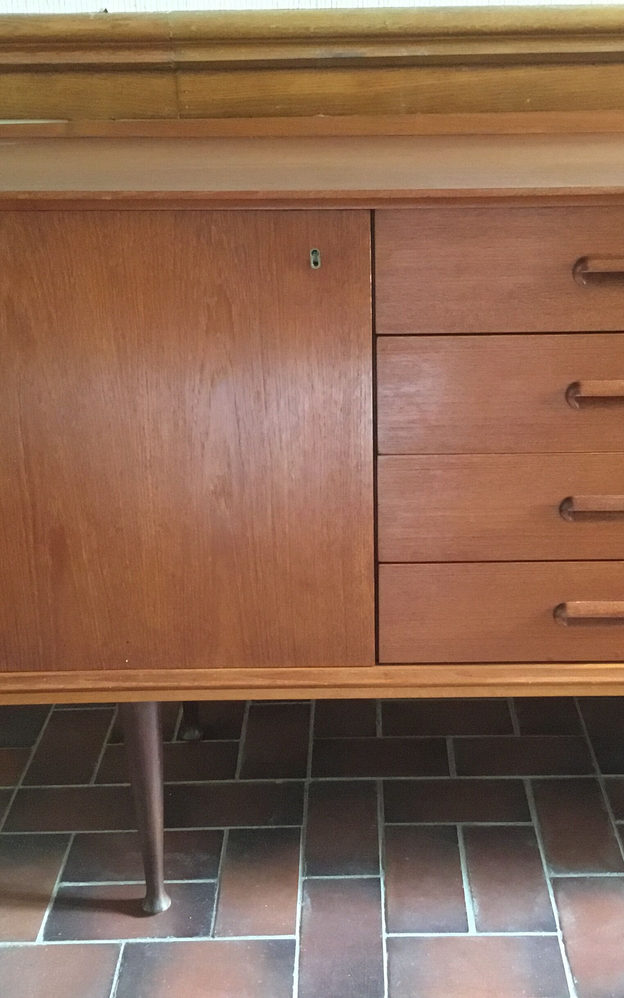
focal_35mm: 44
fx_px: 1197
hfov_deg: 29.2
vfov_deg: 45.3
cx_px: 367
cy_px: 498
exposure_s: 1/17
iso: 250
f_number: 2.4
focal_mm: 3.3
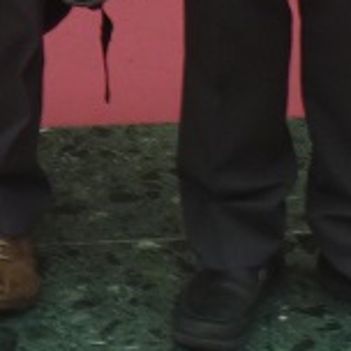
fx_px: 1996
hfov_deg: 10.0
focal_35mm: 174
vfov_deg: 9.1
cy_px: -488
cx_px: 277
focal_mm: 6.3
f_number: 3.5
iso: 100
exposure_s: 1/30
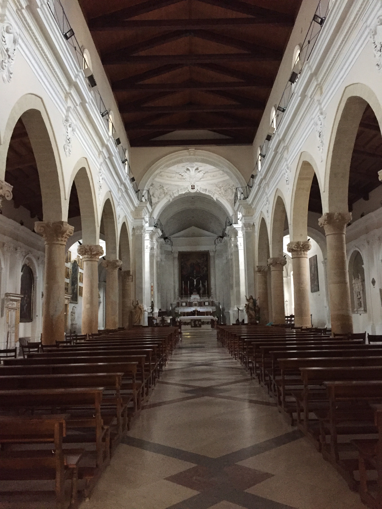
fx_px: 427
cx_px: 191
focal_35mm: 29
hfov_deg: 48.2
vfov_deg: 61.7
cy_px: 254
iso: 400
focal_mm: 4.15
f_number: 2.2
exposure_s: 1/17
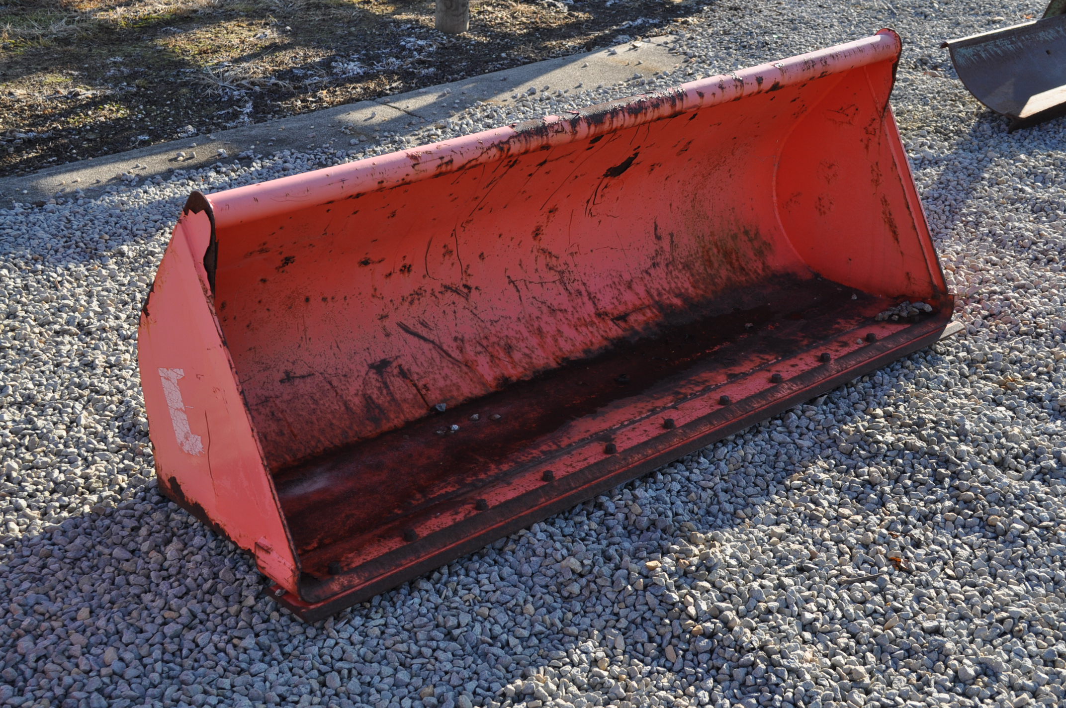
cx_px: 533
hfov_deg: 41.2
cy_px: 354
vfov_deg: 28.0
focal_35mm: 48
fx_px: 1420
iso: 200
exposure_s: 1/200
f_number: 7.1
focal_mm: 32
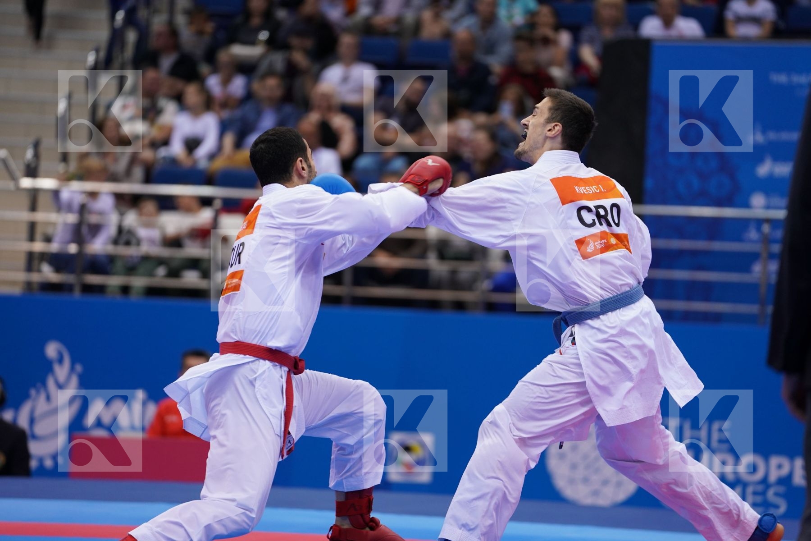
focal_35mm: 194
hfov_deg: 10.6
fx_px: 4370
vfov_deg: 7.1
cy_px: 270
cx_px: 406
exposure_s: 1/1000
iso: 1250
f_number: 2.8
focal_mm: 194
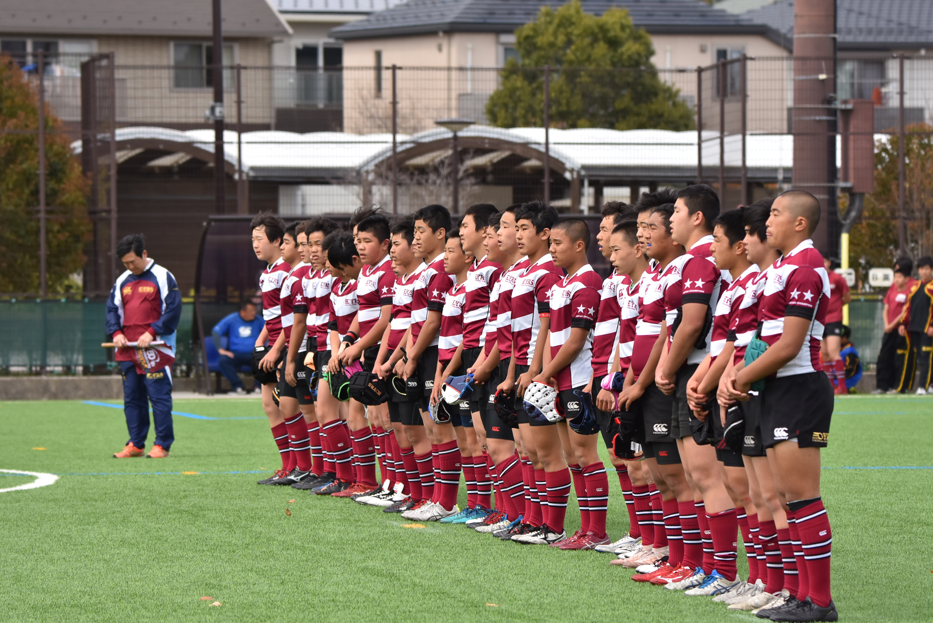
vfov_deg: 5.1
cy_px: 312
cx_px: 466
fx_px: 7003
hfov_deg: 7.6
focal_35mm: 270
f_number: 5.6
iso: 320
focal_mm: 180
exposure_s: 1/1250
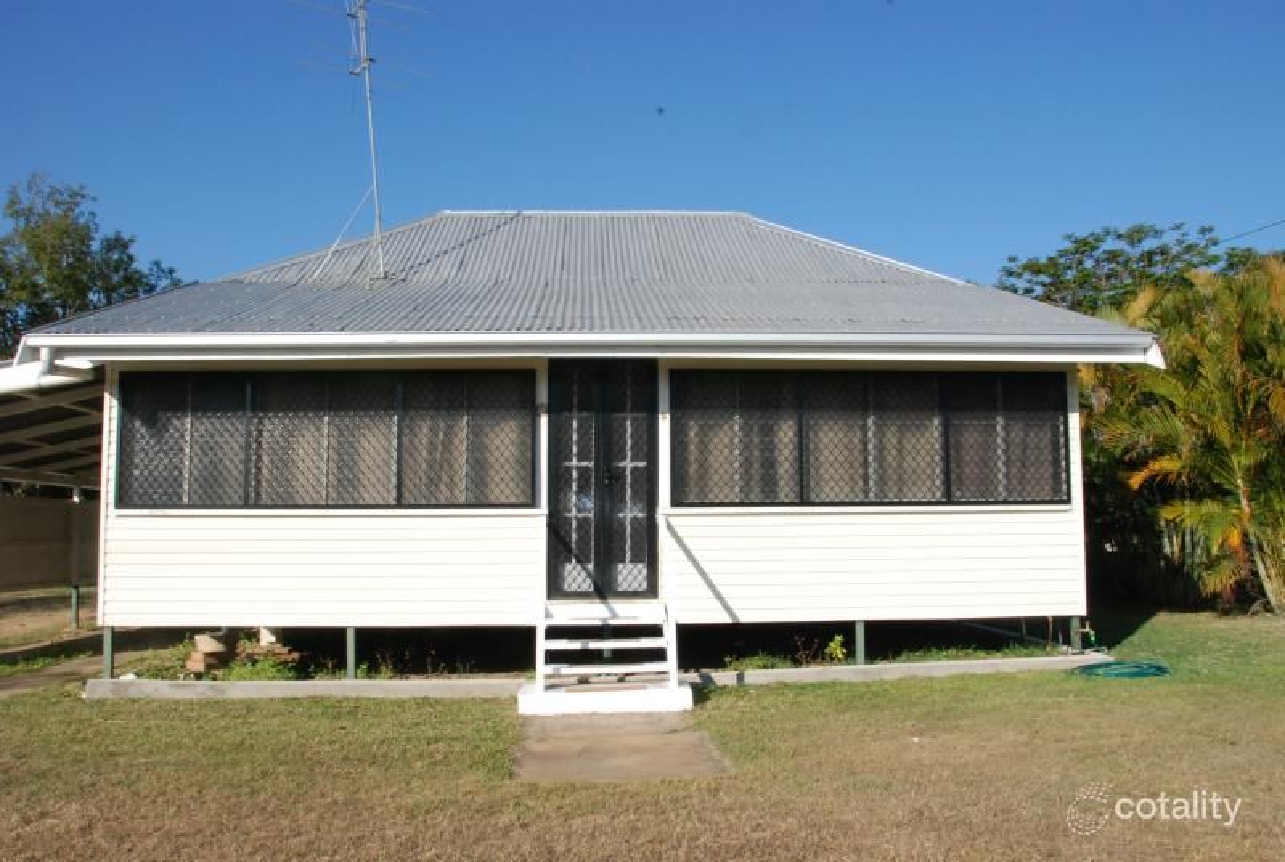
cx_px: 642
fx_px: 966
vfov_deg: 48.1
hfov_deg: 67.3
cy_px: 431
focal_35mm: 27
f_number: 22
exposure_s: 1/200
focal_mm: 18
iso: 800
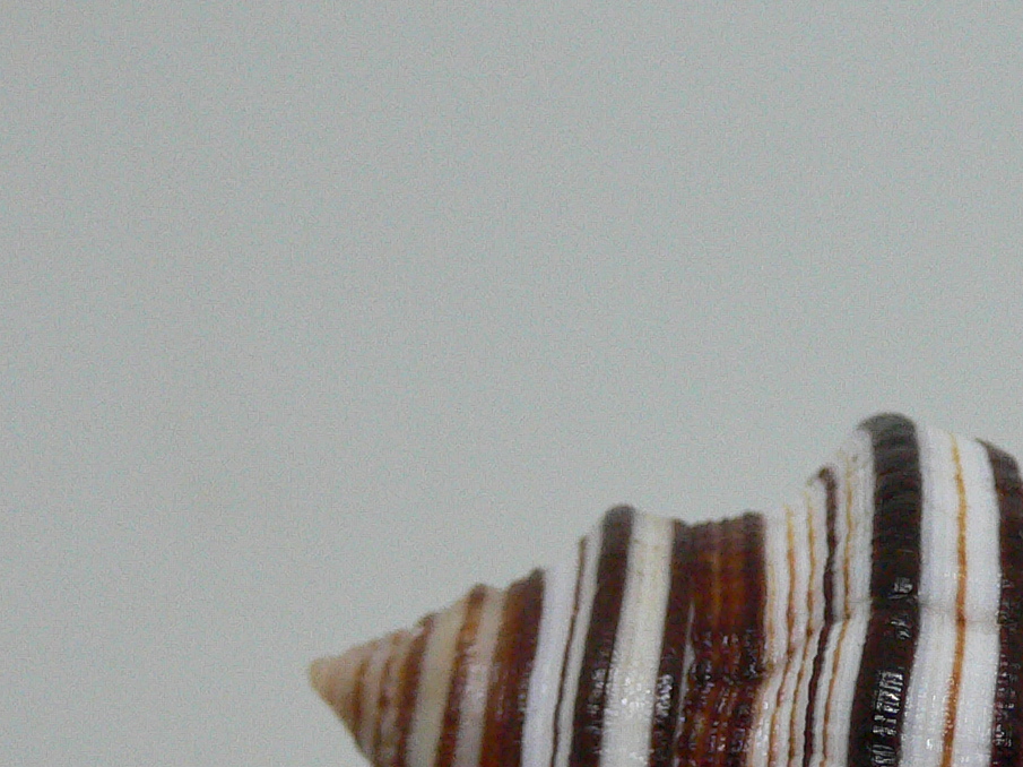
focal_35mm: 78
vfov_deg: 18.3
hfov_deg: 24.5
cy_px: 819
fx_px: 2304
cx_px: 877
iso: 200
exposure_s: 1/60
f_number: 2.8
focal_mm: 4.6
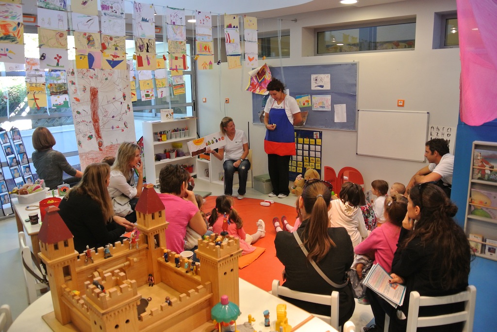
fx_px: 373
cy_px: 166
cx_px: 248
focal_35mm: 27
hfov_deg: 67.3
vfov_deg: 48.0
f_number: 3.5
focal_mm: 10
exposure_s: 1/60
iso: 400
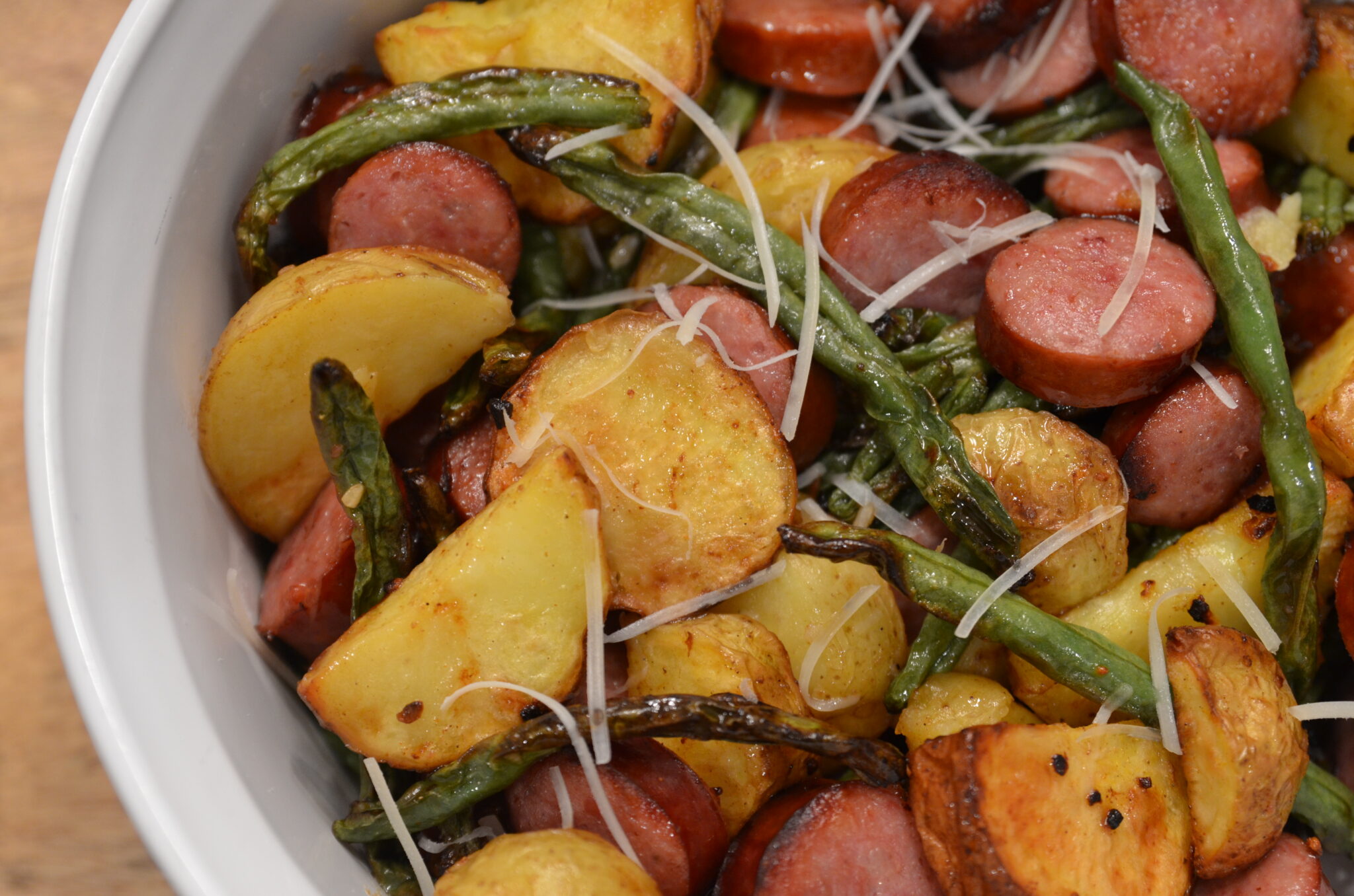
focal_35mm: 72
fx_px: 2702
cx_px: 677
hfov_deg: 28.1
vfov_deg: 18.8
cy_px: 448
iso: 800
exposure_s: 1/50
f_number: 3.5
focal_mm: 48
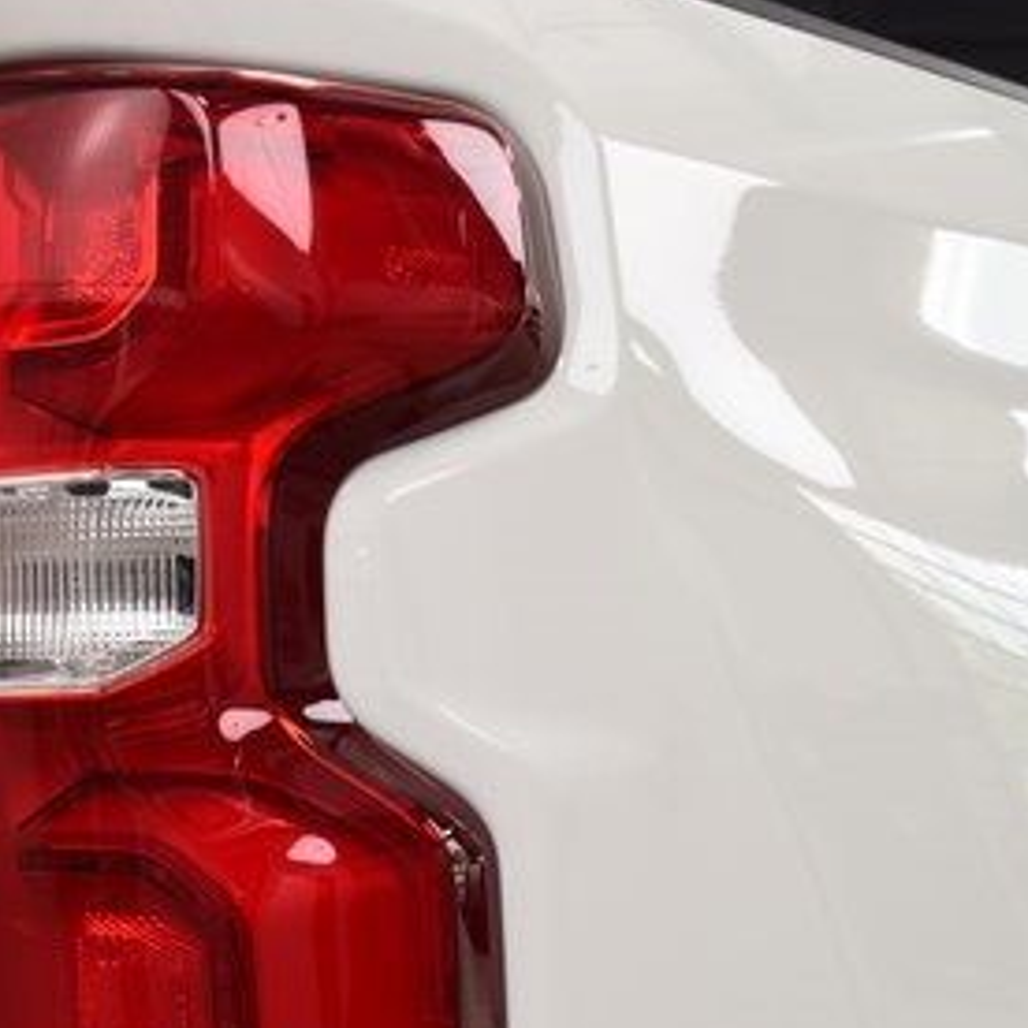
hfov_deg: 22.0
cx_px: 112
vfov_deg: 22.3
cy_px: 743
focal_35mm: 77
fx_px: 2587
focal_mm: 26
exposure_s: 1/30
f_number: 7.1
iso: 720
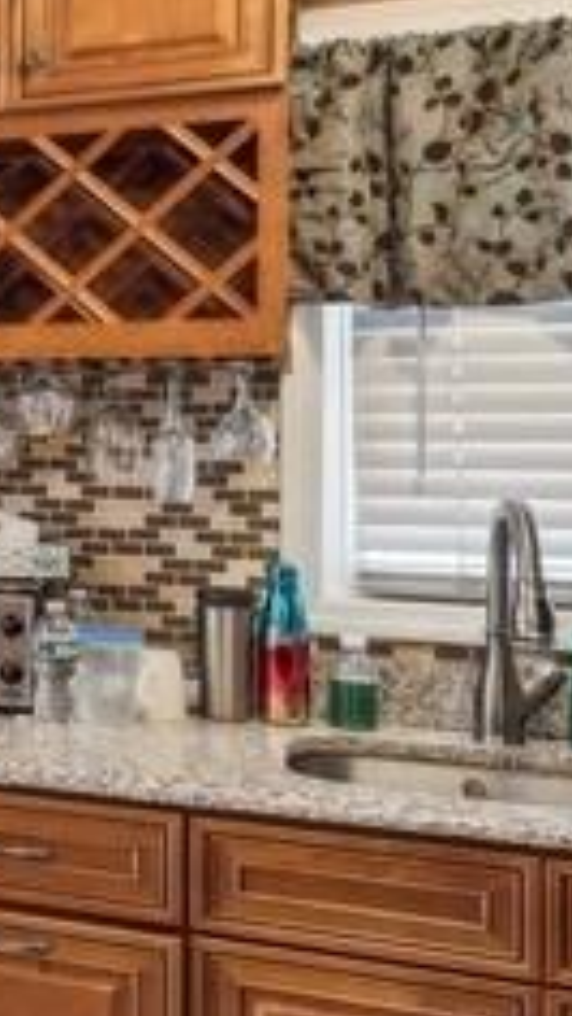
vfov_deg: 37.2
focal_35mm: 56
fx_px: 1508
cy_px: 461
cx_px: -744
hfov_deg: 14.9
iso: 100
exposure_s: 1
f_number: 11
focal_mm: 14
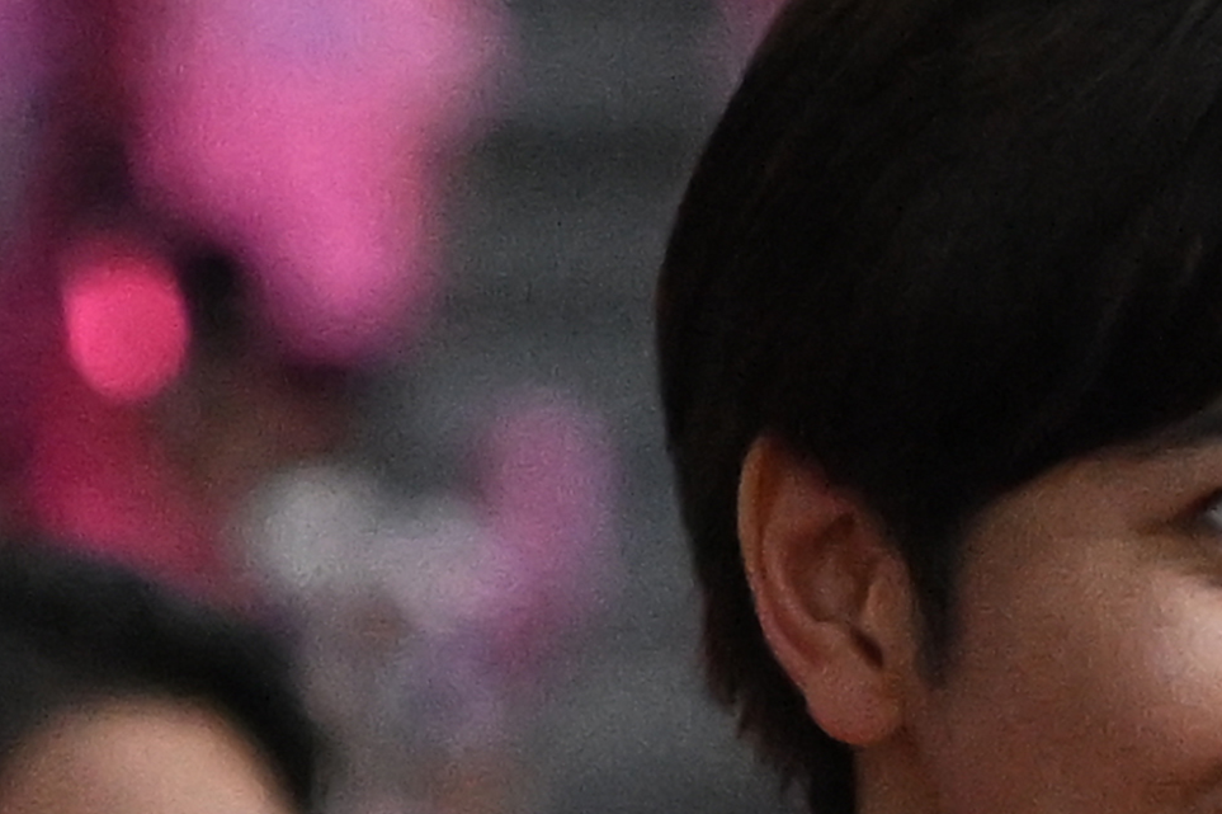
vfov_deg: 1.4
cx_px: 1560
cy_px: 1448
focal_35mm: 1008
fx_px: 34197
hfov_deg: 2.0
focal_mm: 120
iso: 5000
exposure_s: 1/1000
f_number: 4
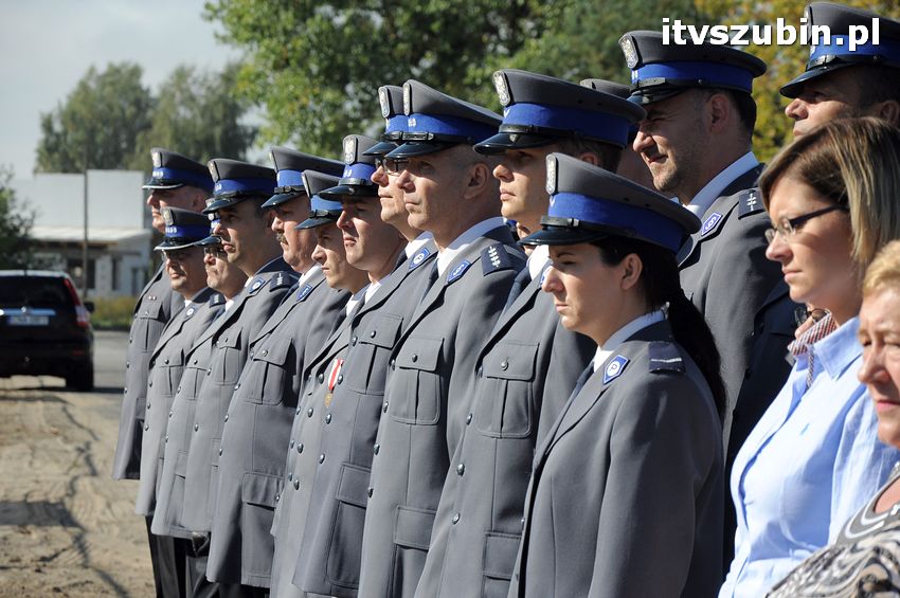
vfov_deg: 8.7
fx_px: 3934
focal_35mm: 158
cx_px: 450
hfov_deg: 13.1
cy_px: 299
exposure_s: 1/1000
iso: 400
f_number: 8
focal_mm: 105
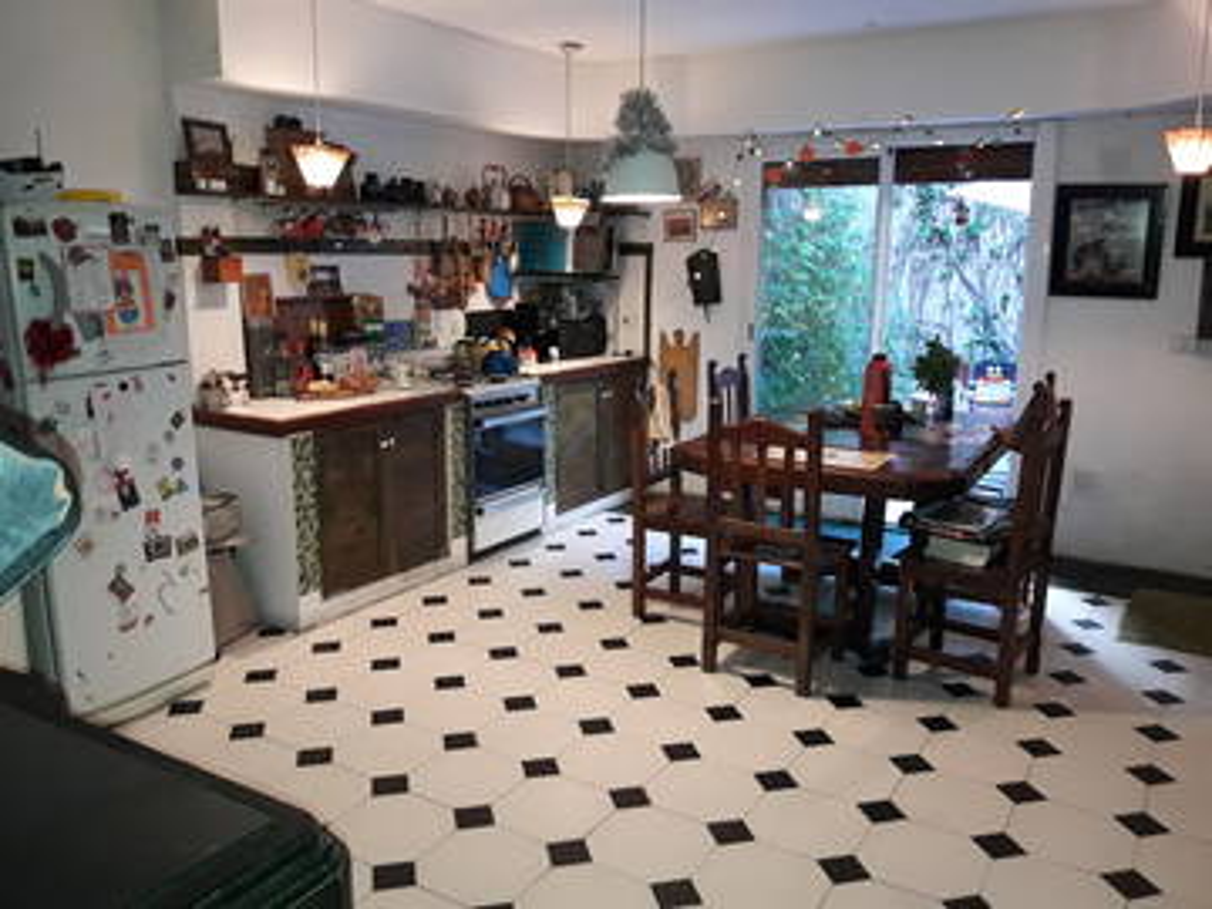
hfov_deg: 63.4
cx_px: 606
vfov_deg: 49.7
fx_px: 980
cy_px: 454
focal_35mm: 28
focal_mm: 3.7
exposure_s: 1/17
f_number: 1.9
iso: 160
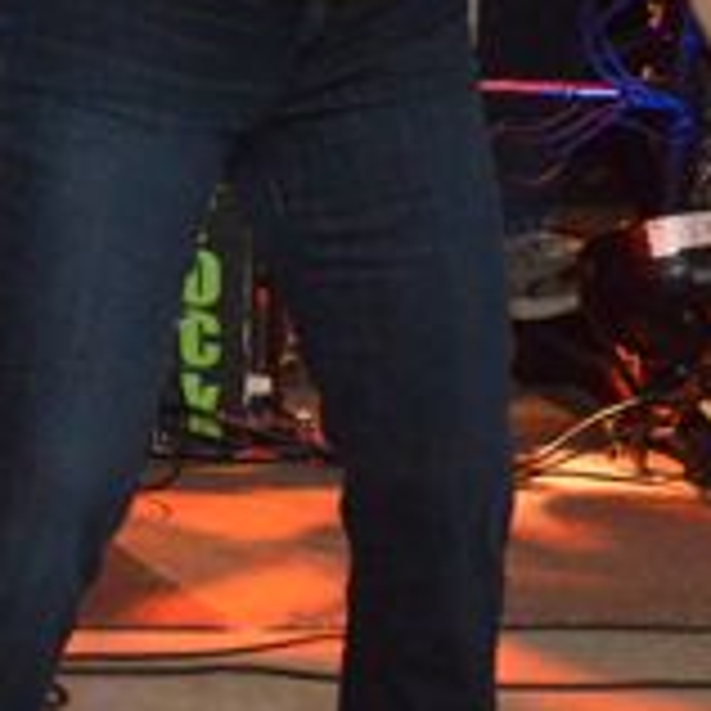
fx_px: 7947
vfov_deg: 5.1
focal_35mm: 342
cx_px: 508
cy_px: 79
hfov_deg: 5.1
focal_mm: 50
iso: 4500
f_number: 4
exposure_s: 1/250
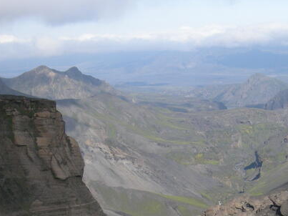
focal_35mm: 89
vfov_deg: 16.0
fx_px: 740
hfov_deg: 21.9
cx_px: 201
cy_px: 256
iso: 100
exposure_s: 1/280
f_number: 6.1
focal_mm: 7.5
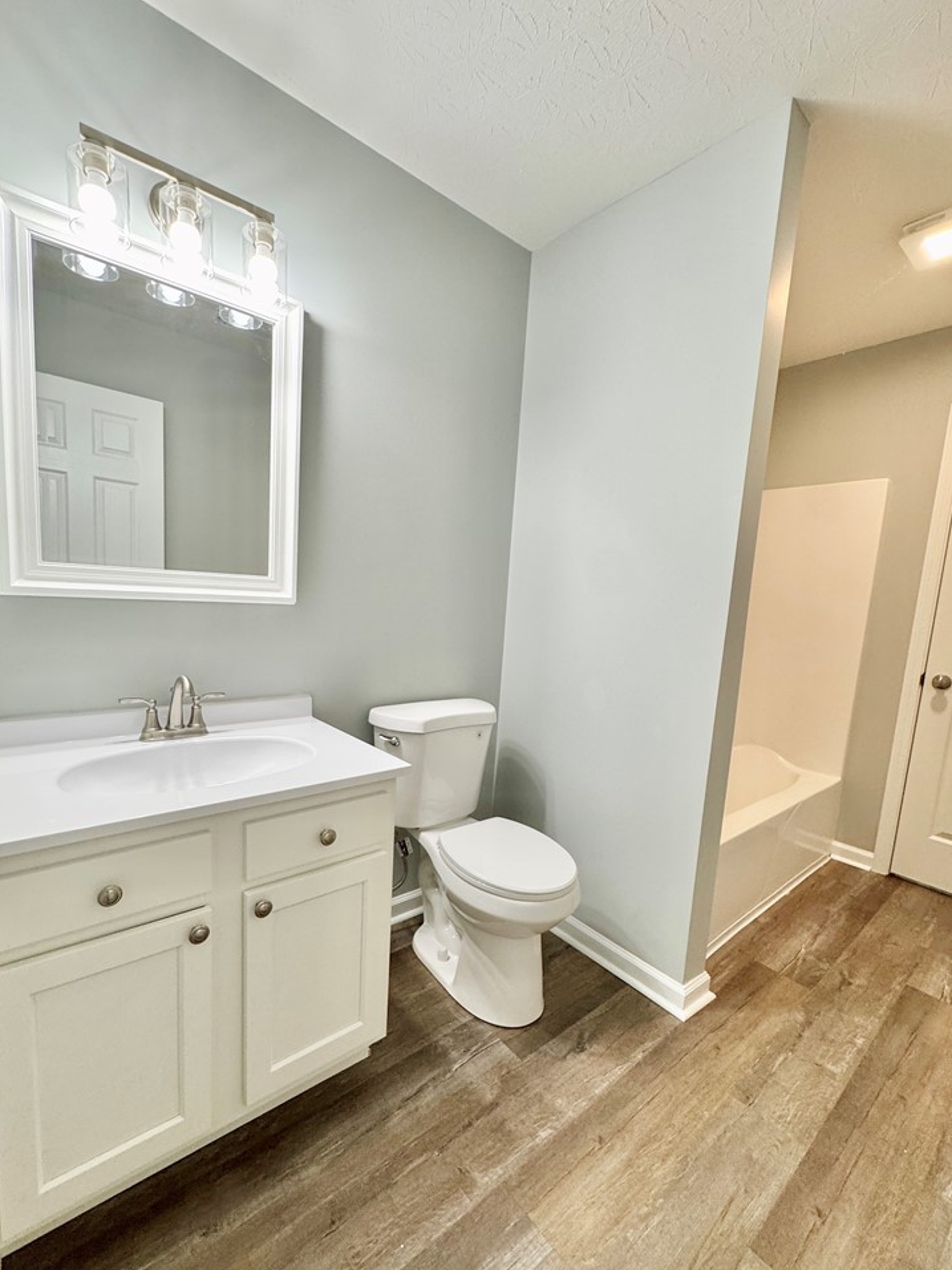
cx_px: 454
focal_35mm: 15
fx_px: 550
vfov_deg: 98.1
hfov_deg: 81.7
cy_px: 663
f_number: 2.2
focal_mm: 2.22
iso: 200
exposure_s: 1/120
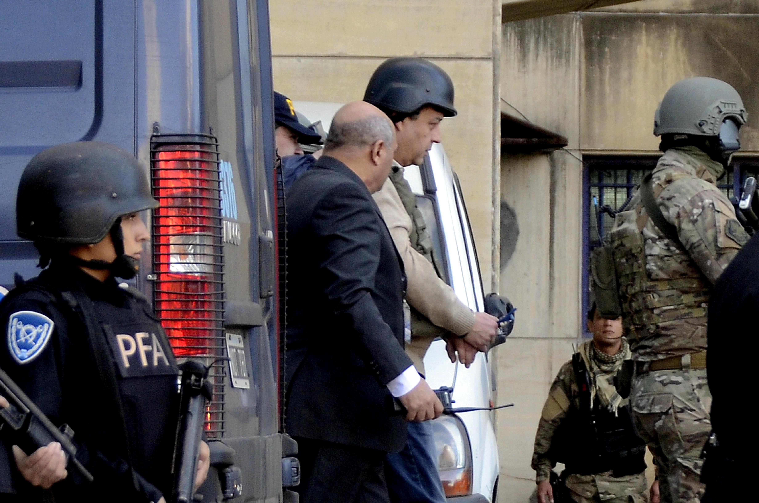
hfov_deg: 20.7
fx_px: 2083
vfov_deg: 13.8
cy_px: 252
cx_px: 380
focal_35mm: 99
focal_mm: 66
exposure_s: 1/400
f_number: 4.5
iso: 640
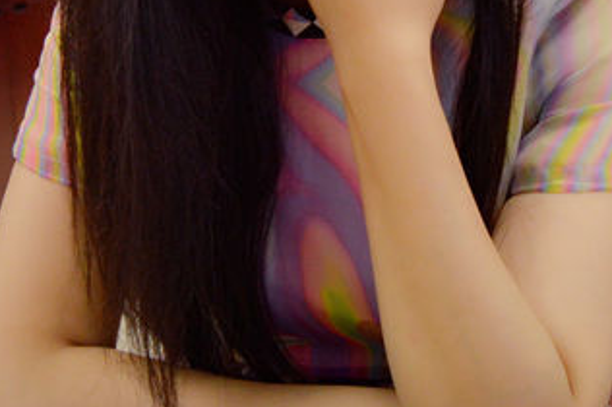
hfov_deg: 26.3
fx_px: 1308
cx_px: 385
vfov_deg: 17.3
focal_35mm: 77
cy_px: -1
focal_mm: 18
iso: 400
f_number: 3.5
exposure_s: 1/60
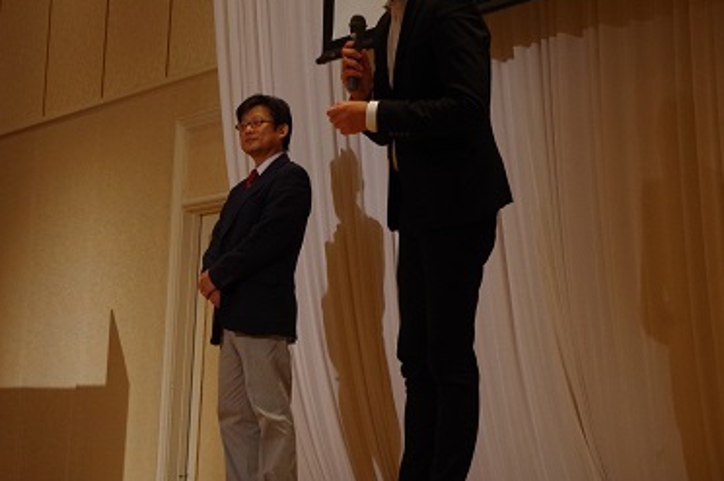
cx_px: 370
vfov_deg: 11.0
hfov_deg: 16.5
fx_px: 2490
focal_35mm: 124
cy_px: 152
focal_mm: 47.5
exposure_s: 1/80
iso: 800
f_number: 8
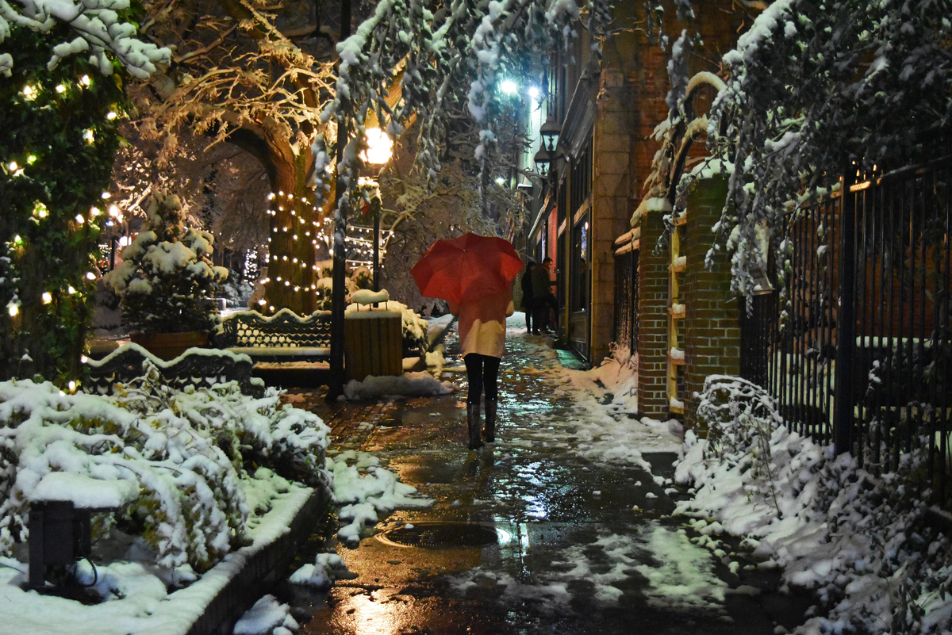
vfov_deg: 29.9
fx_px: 1190
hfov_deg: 43.6
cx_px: 476
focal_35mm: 45
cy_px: 318
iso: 7200
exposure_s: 1/60
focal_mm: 30
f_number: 4.2
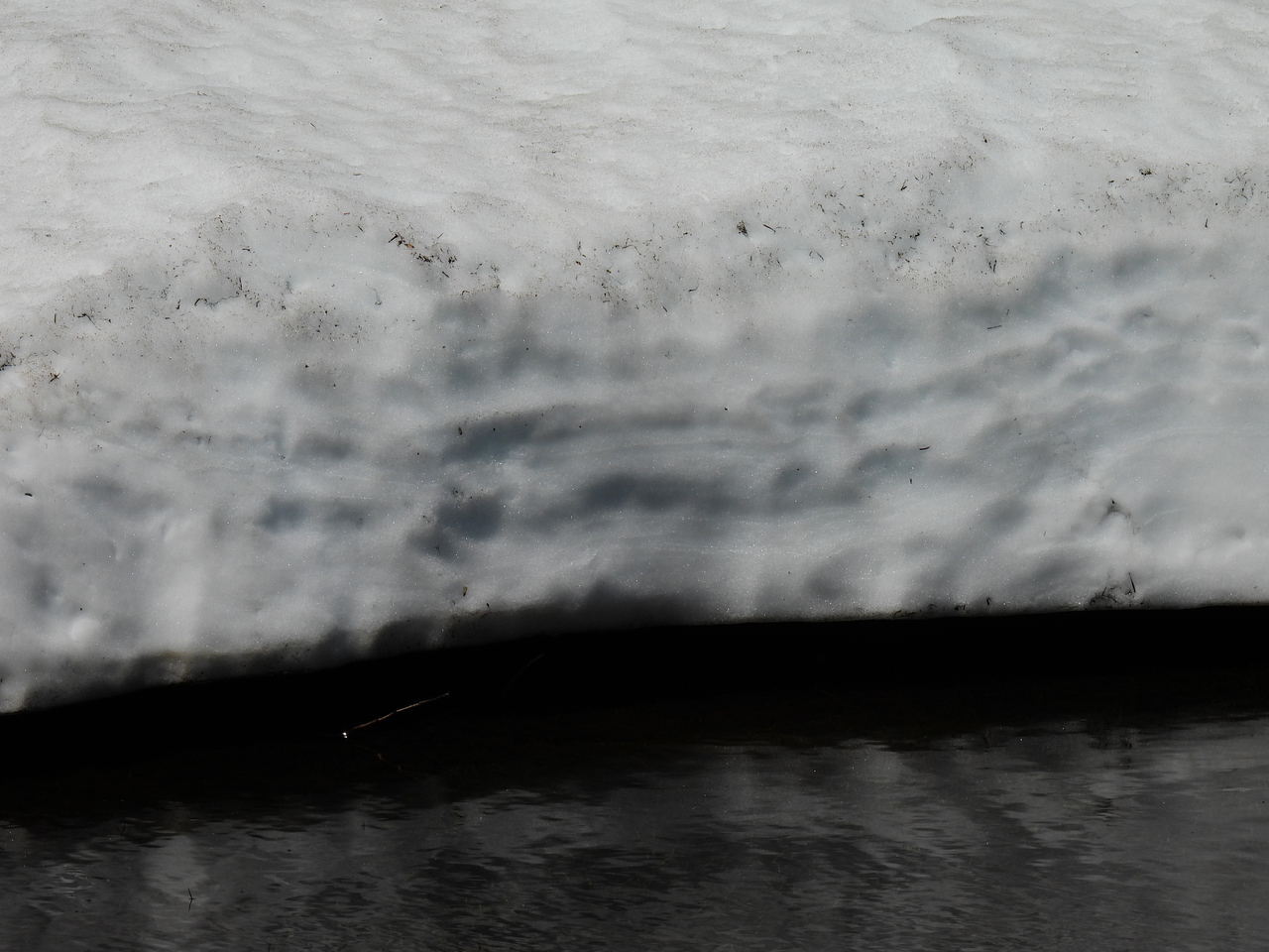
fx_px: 12831
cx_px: 634
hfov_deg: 5.7
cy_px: 476
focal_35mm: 350
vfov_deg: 4.2
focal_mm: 62.5
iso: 100
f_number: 7.1
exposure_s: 1/1600
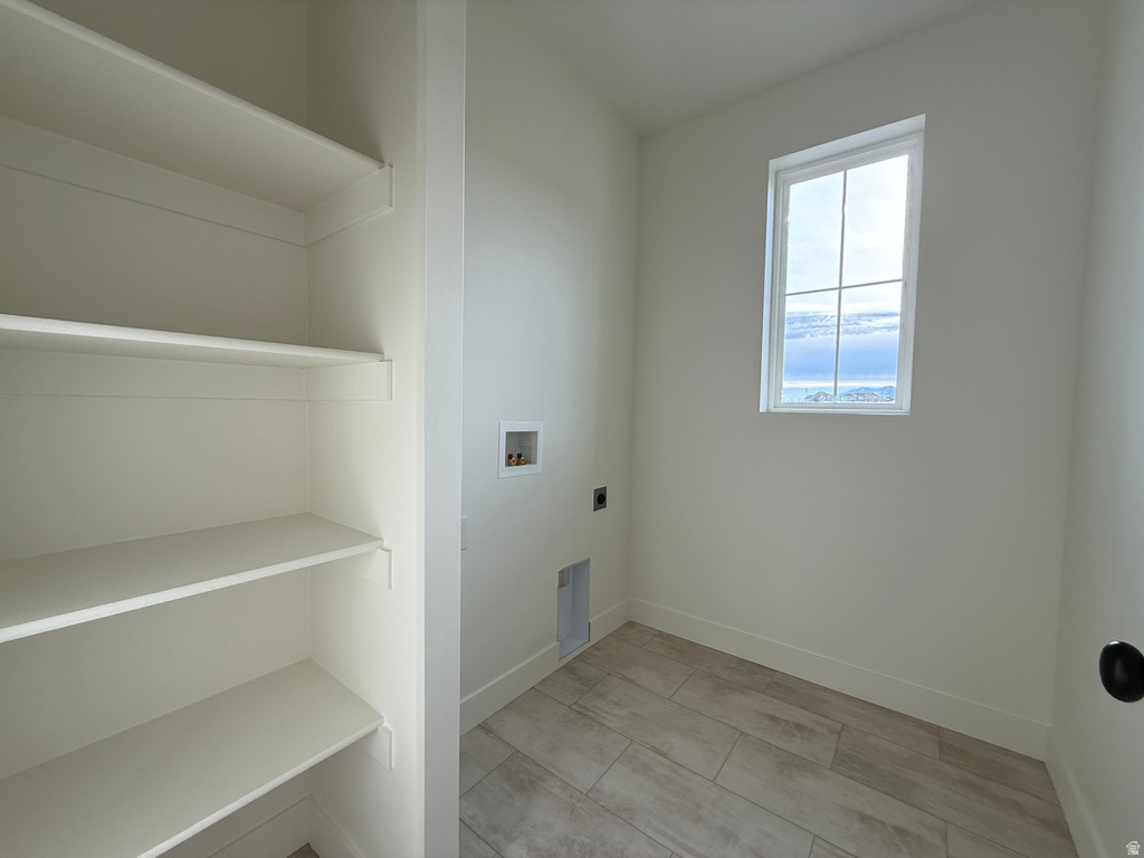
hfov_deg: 102.1
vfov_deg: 85.7
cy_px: 429
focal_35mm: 14
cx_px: 572
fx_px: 463
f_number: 2.2
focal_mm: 2.22
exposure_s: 1/277
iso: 64
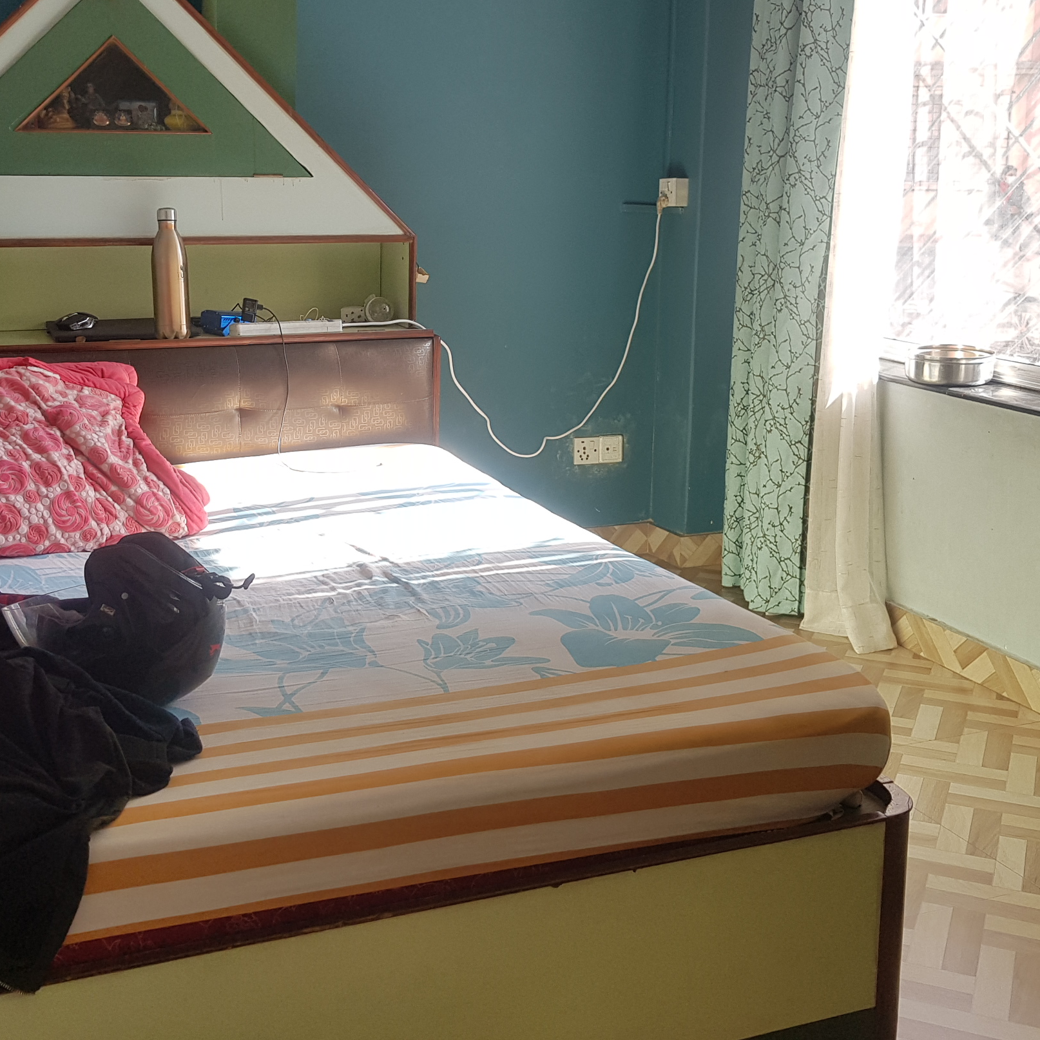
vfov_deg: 40.8
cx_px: 504
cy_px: 421
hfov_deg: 40.9
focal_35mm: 41
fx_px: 1394
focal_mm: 4.2
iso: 40
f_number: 1.7
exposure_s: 1/177
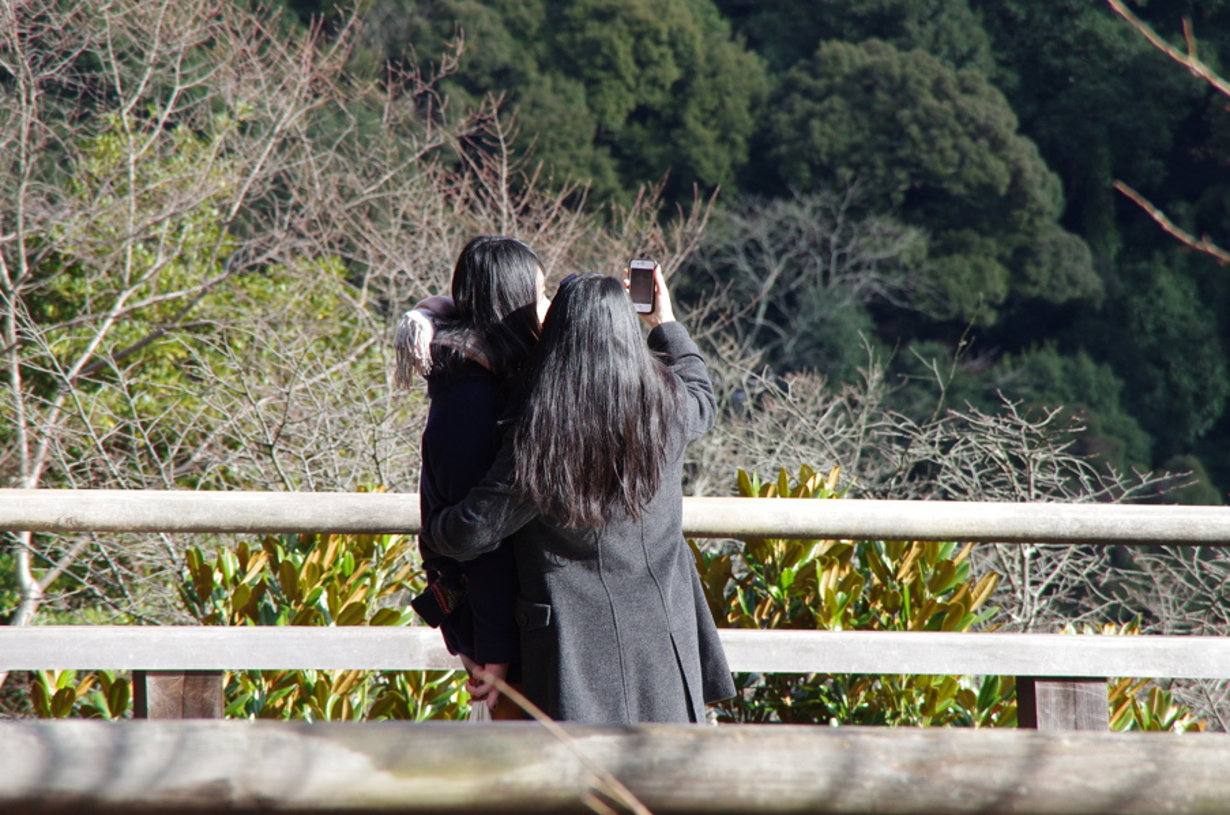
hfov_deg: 9.0
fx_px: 7808
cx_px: 614
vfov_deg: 6.0
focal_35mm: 229
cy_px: 378
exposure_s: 1/400
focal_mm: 135
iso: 640
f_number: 8
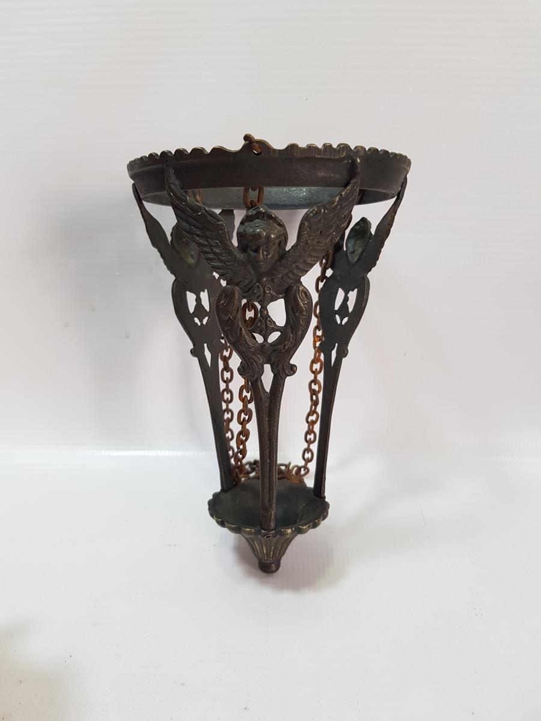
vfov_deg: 67.3
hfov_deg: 53.1
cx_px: 270
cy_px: 360
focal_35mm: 26
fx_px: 542
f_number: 1.7
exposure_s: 1/100
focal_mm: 4.3
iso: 50
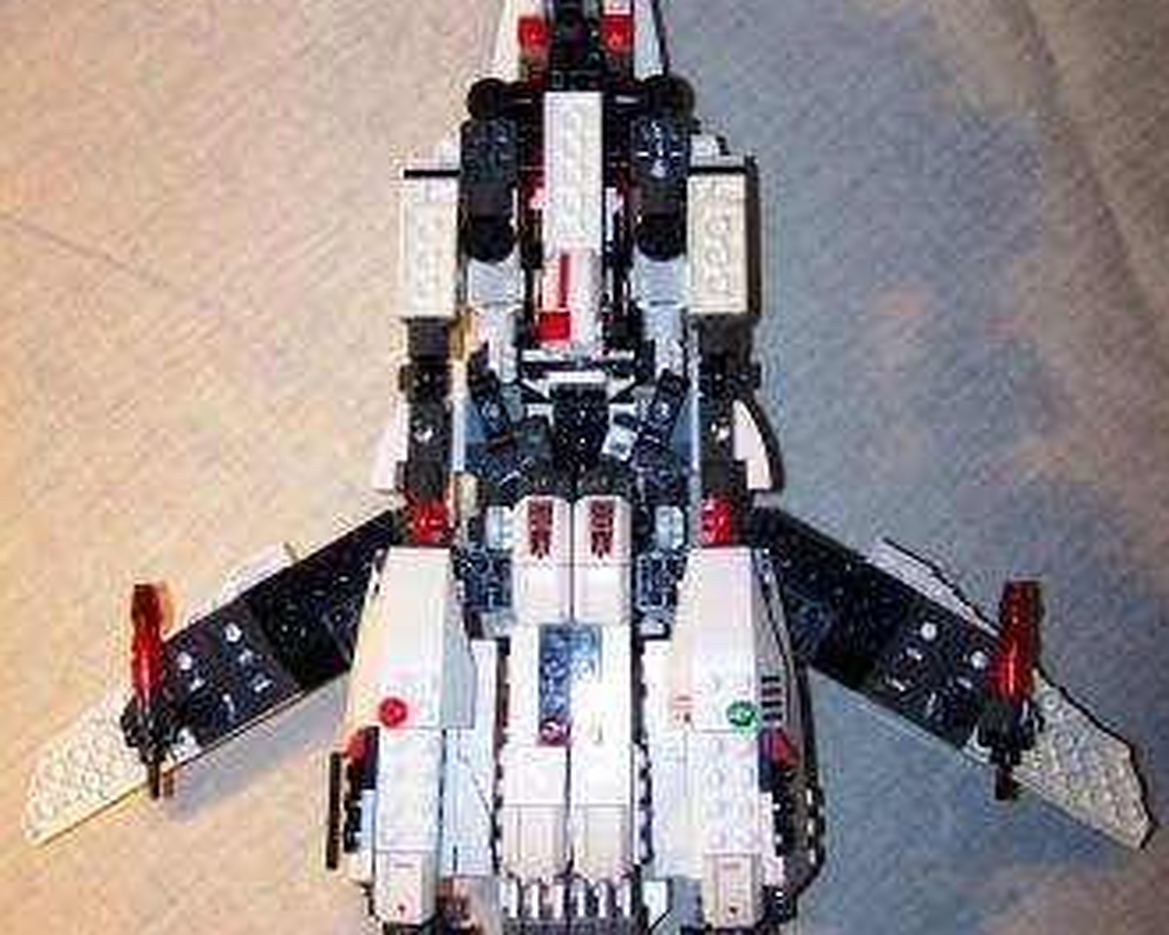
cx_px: 588
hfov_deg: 31.0
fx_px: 2110
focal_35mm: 61
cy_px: 429
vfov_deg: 25.0
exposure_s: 1/30
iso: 200
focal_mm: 7.6
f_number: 2.8
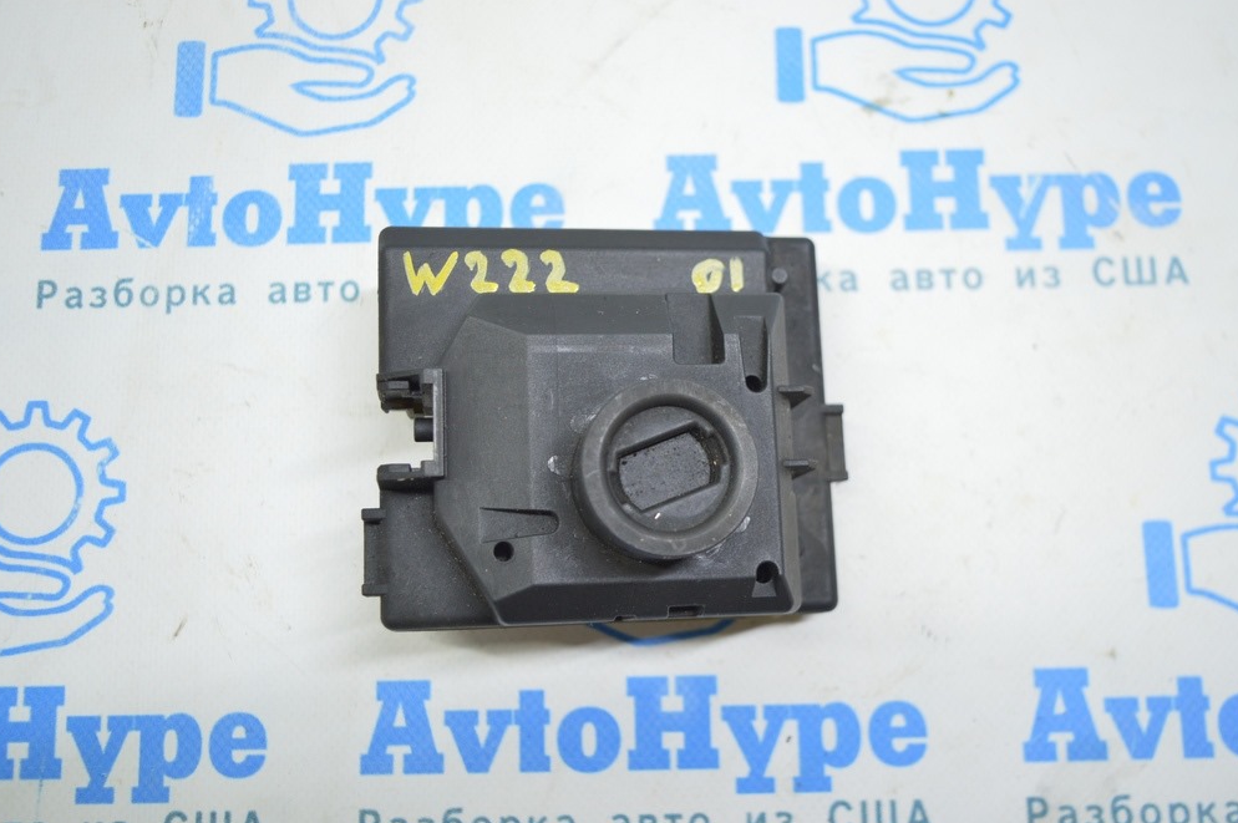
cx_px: 607
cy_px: 421
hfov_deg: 55.8
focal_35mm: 34
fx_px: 1168
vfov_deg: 38.8
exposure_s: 1/40
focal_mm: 22
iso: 400
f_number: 3.8
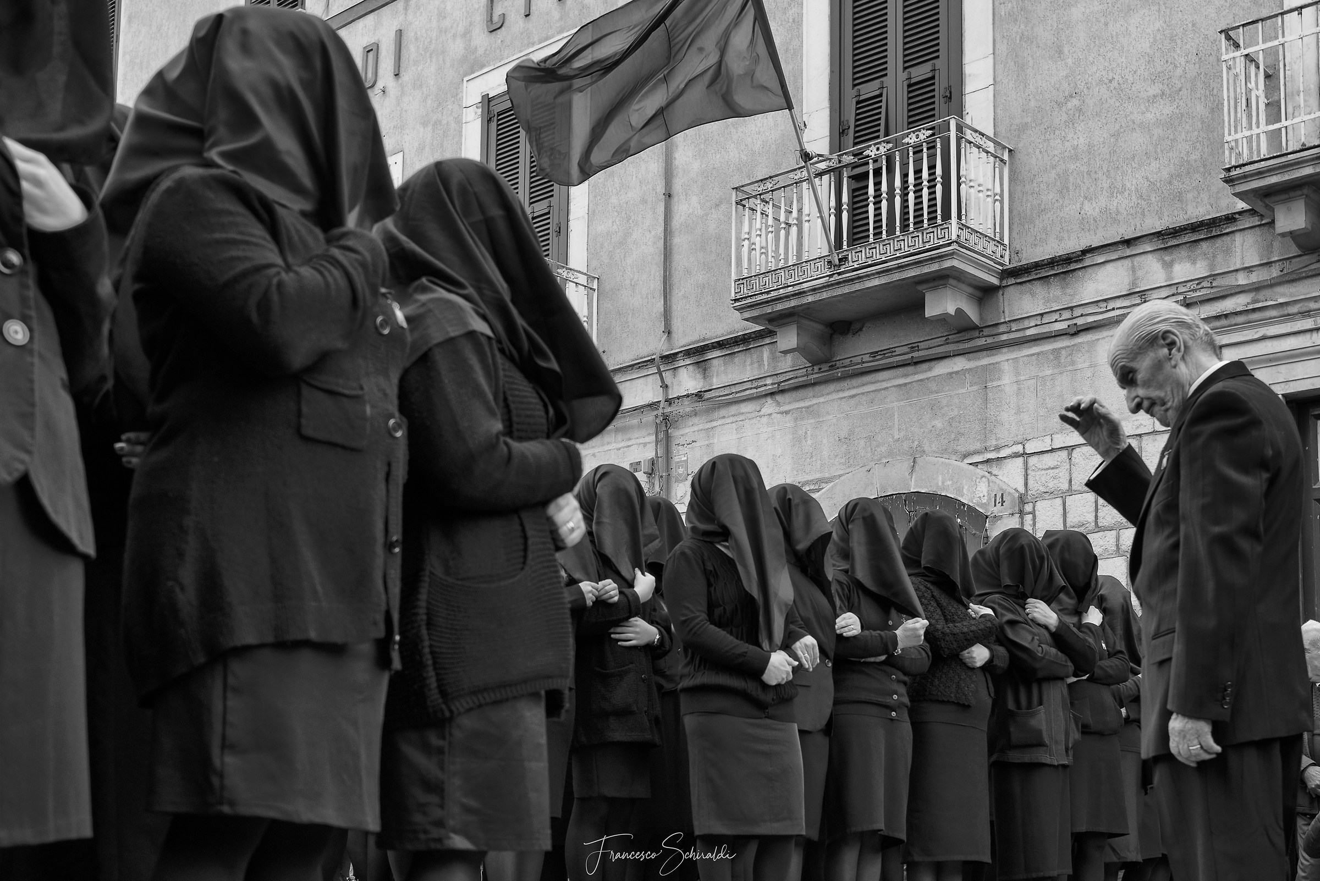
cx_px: 660
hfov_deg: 54.4
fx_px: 1284
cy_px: 440
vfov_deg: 37.9
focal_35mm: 35
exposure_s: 1/250
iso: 160
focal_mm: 35
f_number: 3.5
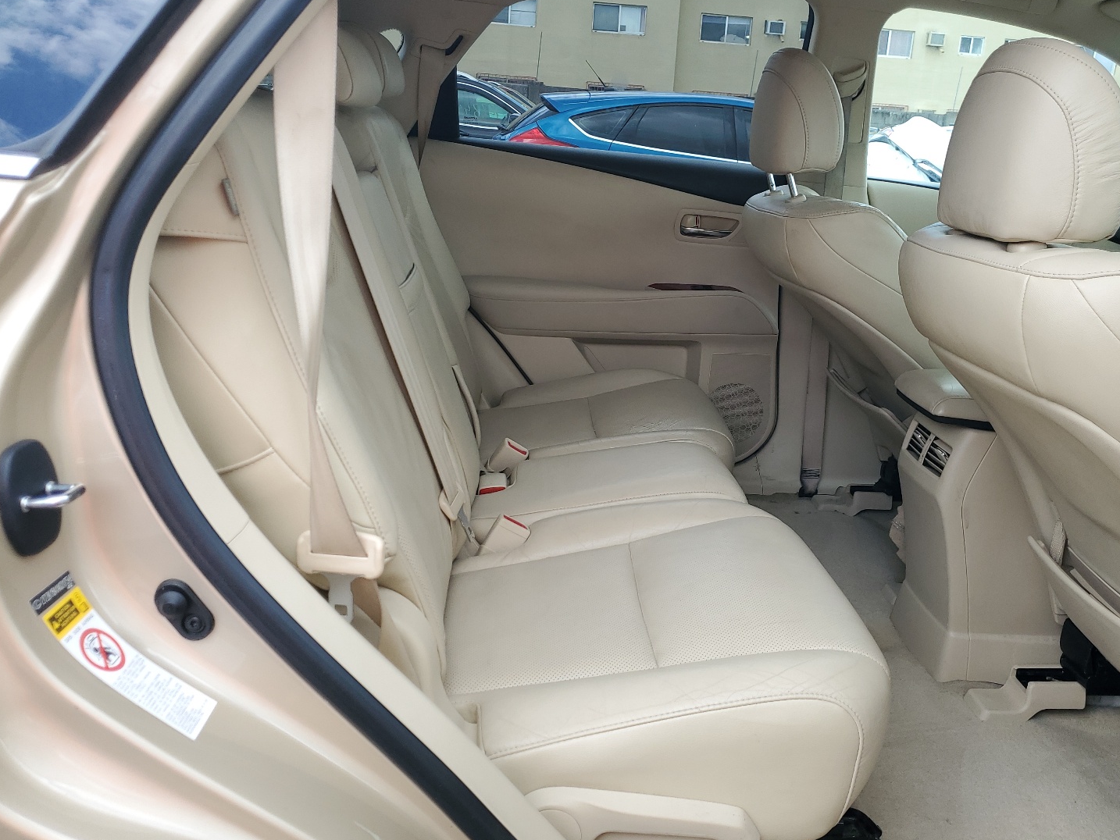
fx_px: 938
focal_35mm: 29
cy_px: 396
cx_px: 619
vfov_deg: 48.2
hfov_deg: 61.5
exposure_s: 1/526
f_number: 1.5
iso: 50
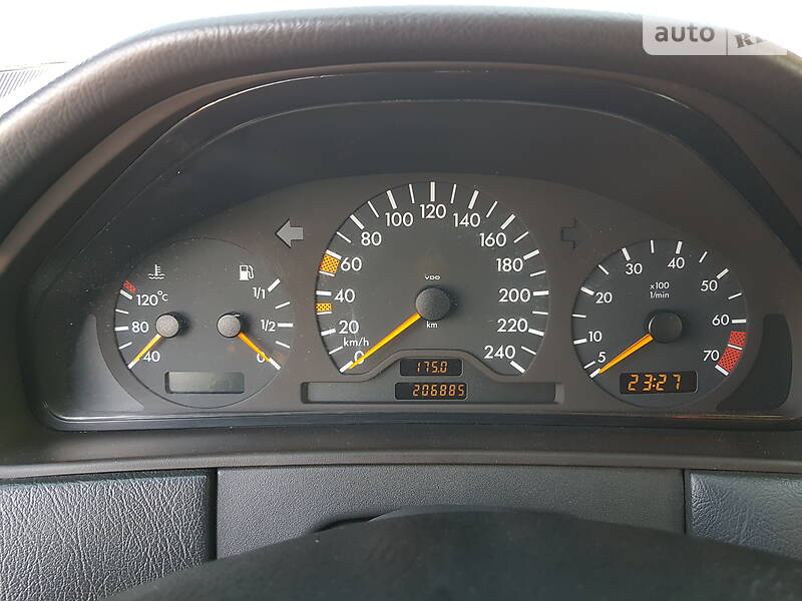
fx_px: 602
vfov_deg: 53.1
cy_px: 300
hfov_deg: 67.3
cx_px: 401
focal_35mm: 26
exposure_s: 1/60
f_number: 1.7
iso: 100
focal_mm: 4.3
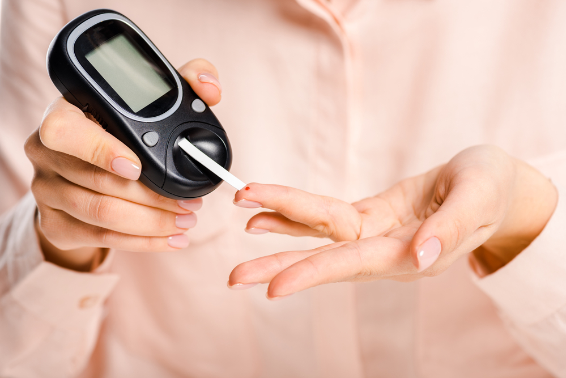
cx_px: 283
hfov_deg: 19.4
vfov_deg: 13.1
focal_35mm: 105
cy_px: 189
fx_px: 1651
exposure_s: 1/200
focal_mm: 105
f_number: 7.1
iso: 100
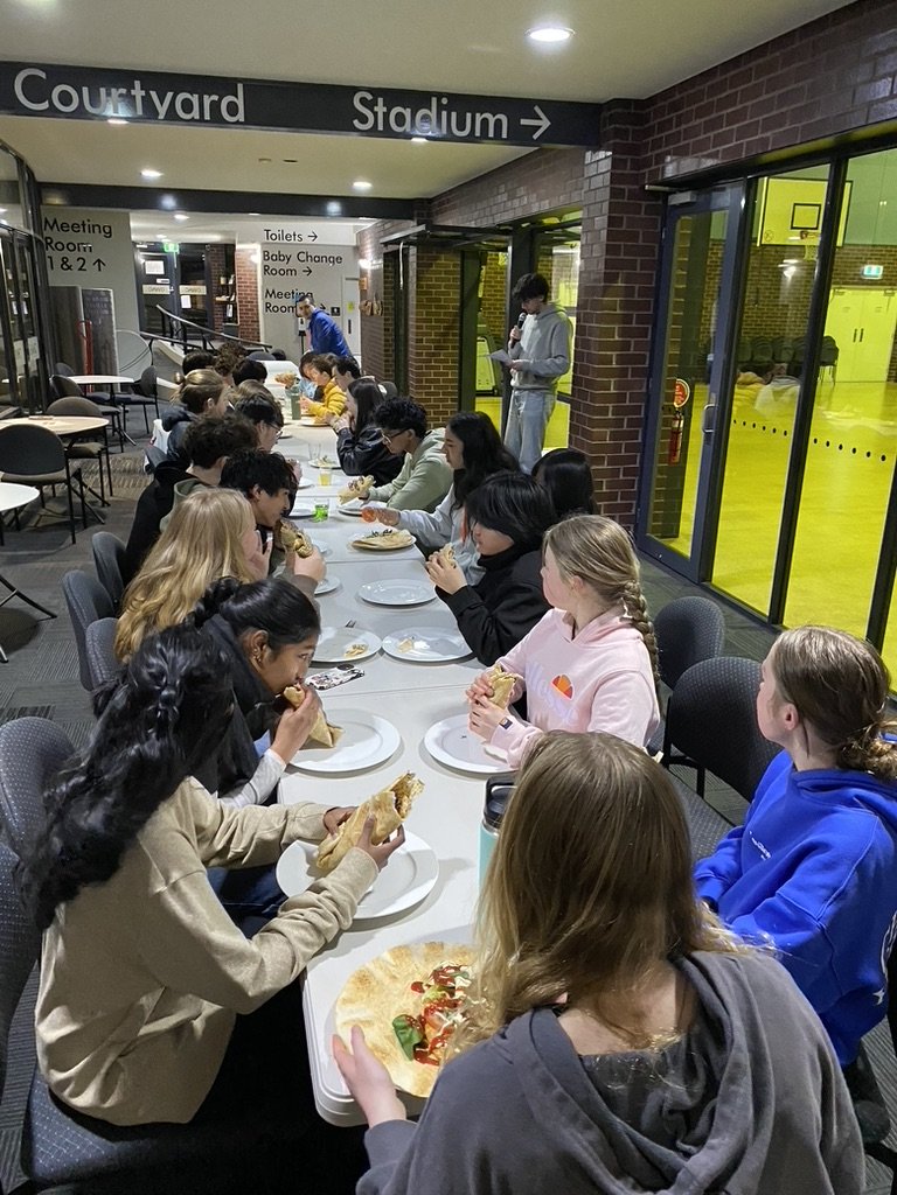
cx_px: 448
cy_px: 598
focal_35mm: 26
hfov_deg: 53.1
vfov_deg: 67.3
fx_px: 898
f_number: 1.8
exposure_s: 1/33
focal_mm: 4.25
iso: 500
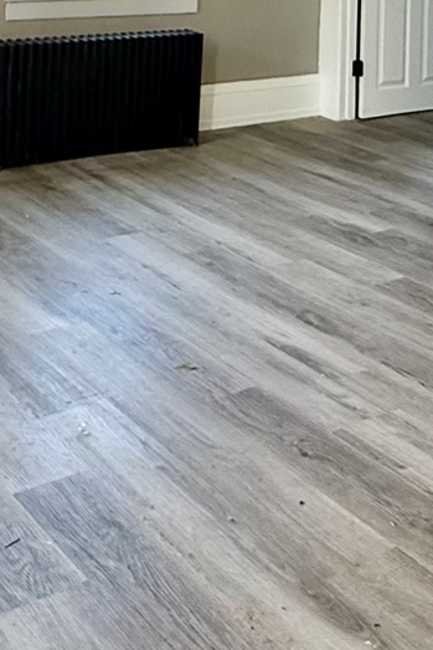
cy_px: -60
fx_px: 1028
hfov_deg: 23.8
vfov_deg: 31.3
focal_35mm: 57
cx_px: 223
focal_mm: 2.22
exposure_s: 1/120
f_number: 2.2
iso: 200
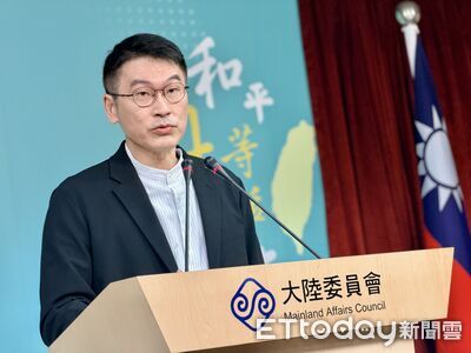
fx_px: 1361
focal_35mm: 100
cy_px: 176
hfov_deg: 19.6
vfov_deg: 14.8
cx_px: 236
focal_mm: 16.89
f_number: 2.8
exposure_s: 1/120
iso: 320
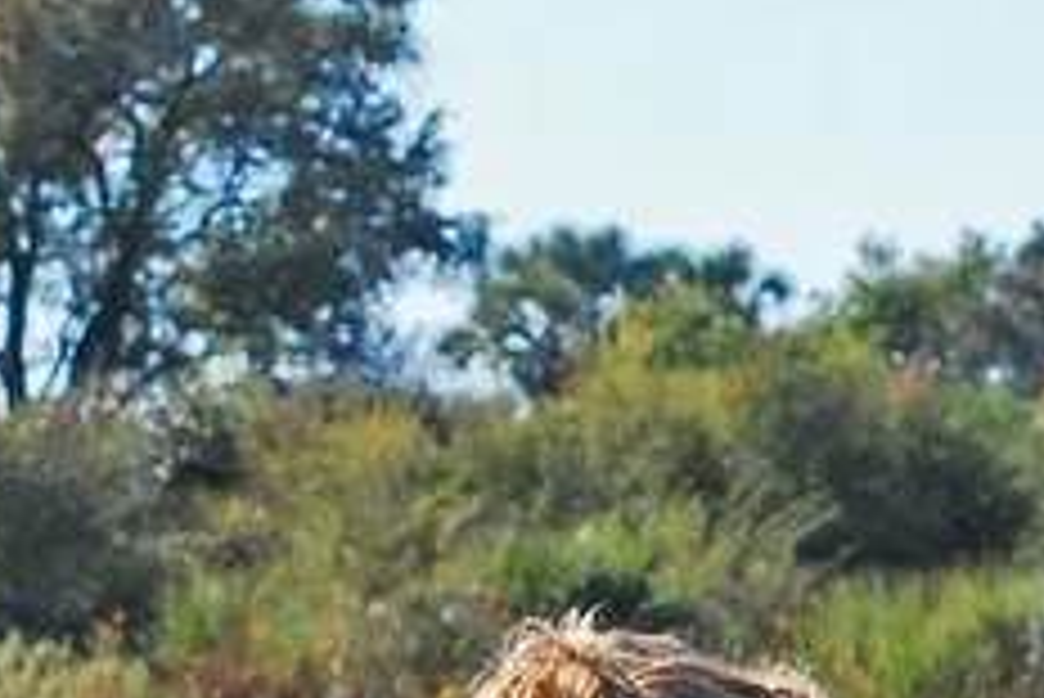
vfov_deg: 1.9
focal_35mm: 731
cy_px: 766
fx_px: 21211
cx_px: 1474
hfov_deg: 2.8
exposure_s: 1/640
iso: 400
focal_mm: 70
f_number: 8
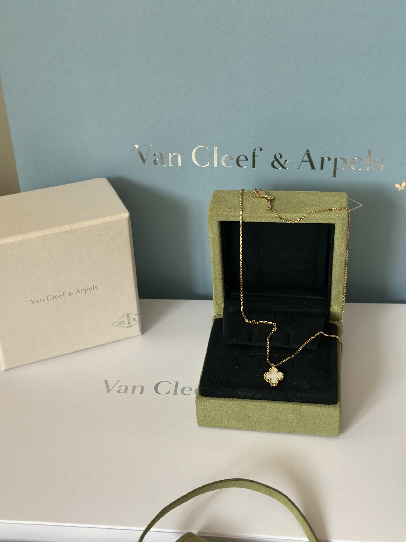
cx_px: 203
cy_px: 271
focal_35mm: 48
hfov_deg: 30.3
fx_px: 751
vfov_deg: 39.7
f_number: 1.78
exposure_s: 1/60
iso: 160
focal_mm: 6.86
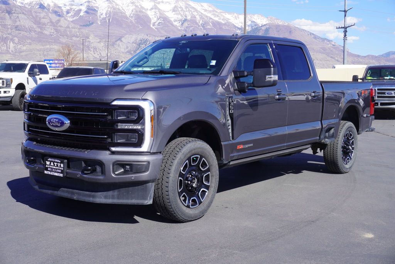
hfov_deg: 42.3
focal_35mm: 46
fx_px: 510
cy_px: 132
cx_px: 198
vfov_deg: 29.0
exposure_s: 1/125
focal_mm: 31
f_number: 10
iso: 100
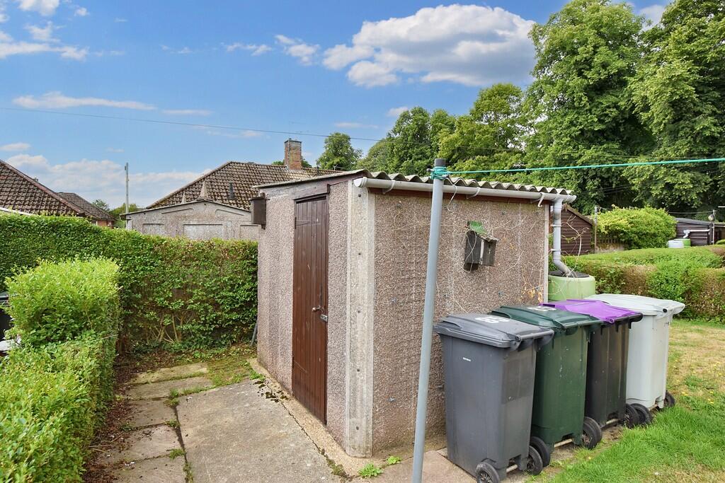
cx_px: 362
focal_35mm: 20
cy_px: 242
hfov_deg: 85.4
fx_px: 393
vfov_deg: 63.2
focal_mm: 13
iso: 100
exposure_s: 1/200
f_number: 7.1
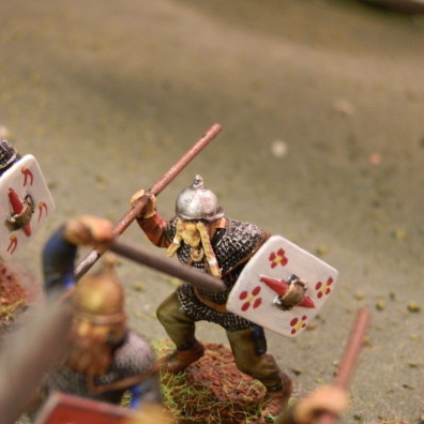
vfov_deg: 23.7
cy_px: 210
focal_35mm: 73
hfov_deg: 23.6
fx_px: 1012
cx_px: 157
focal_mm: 10.99
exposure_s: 1/8
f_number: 3.7
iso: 320
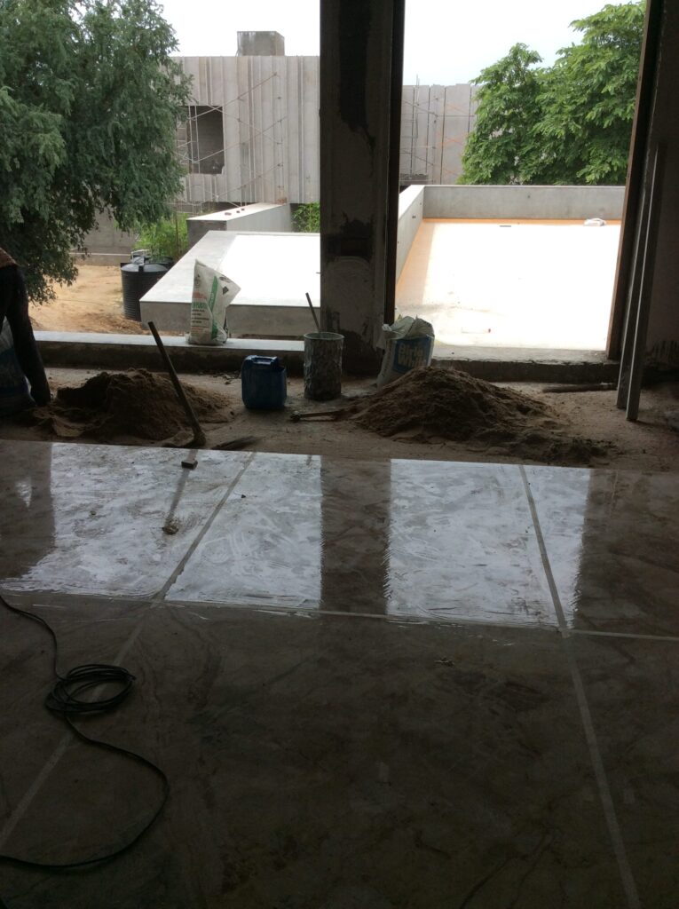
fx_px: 839
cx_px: 340
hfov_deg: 44.1
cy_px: 454
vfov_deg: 56.9
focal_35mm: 32
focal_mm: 3.3
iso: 32
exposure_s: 1/763
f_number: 2.4
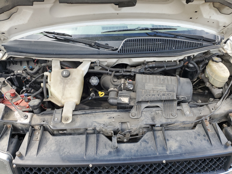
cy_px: 87
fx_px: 174
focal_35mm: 26
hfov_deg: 67.3
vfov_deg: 53.1
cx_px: 116
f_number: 1.5
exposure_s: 1/270
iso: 50
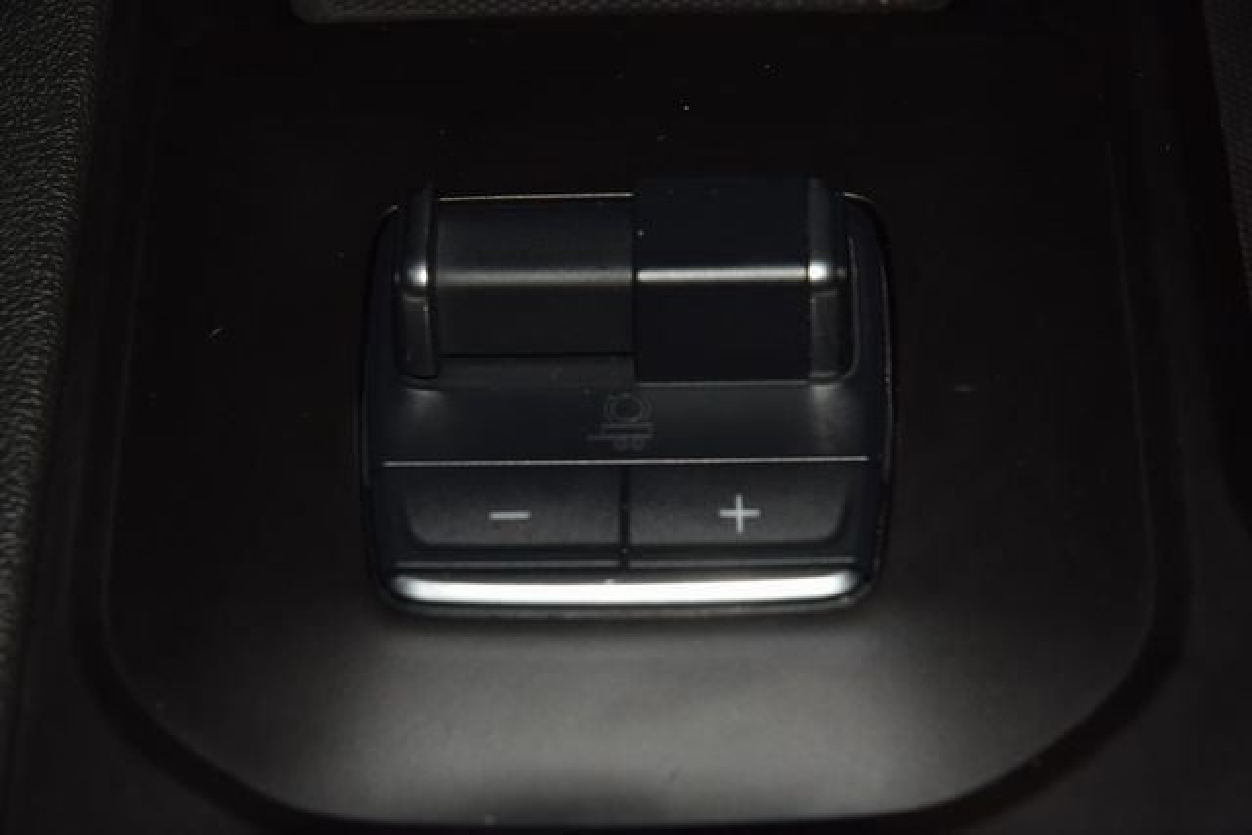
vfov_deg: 13.0
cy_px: 418
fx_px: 3652
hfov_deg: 19.5
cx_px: 626
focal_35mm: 105
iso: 100
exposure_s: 1/125
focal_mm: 70
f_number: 8
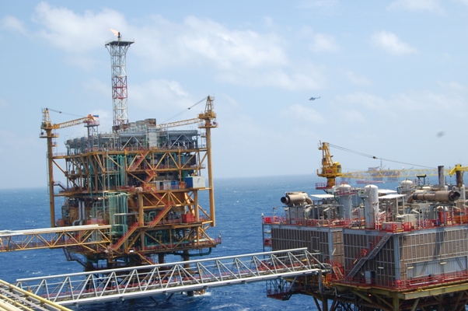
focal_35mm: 57
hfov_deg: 35.1
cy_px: 156
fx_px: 740
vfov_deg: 23.7
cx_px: 234
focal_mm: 38
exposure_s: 1/320
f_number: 9
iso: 200
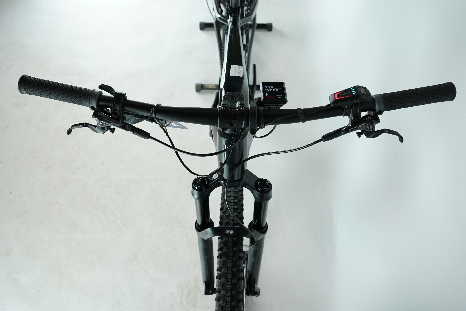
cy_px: 156
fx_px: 362
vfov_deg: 46.4
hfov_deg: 65.5
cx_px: 233
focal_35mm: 28
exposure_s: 1/200
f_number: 5.6
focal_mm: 28
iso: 2000
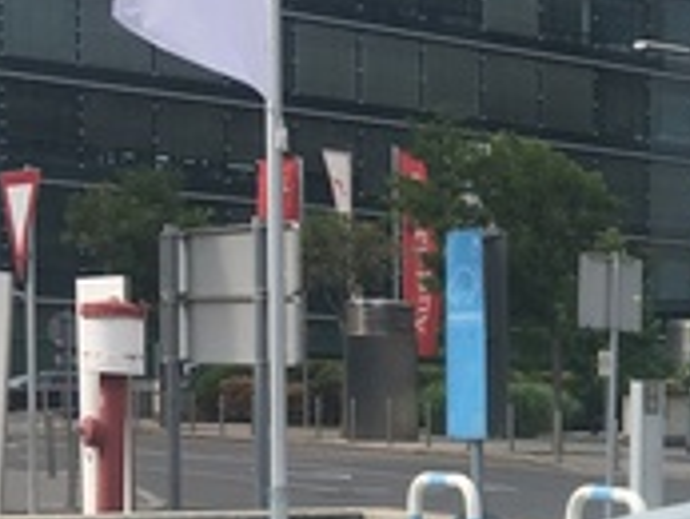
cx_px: 1065
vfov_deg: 13.5
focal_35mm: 107
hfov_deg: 16.6
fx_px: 2134
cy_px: 627
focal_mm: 4.15
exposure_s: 1/1451
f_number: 2.2
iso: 25
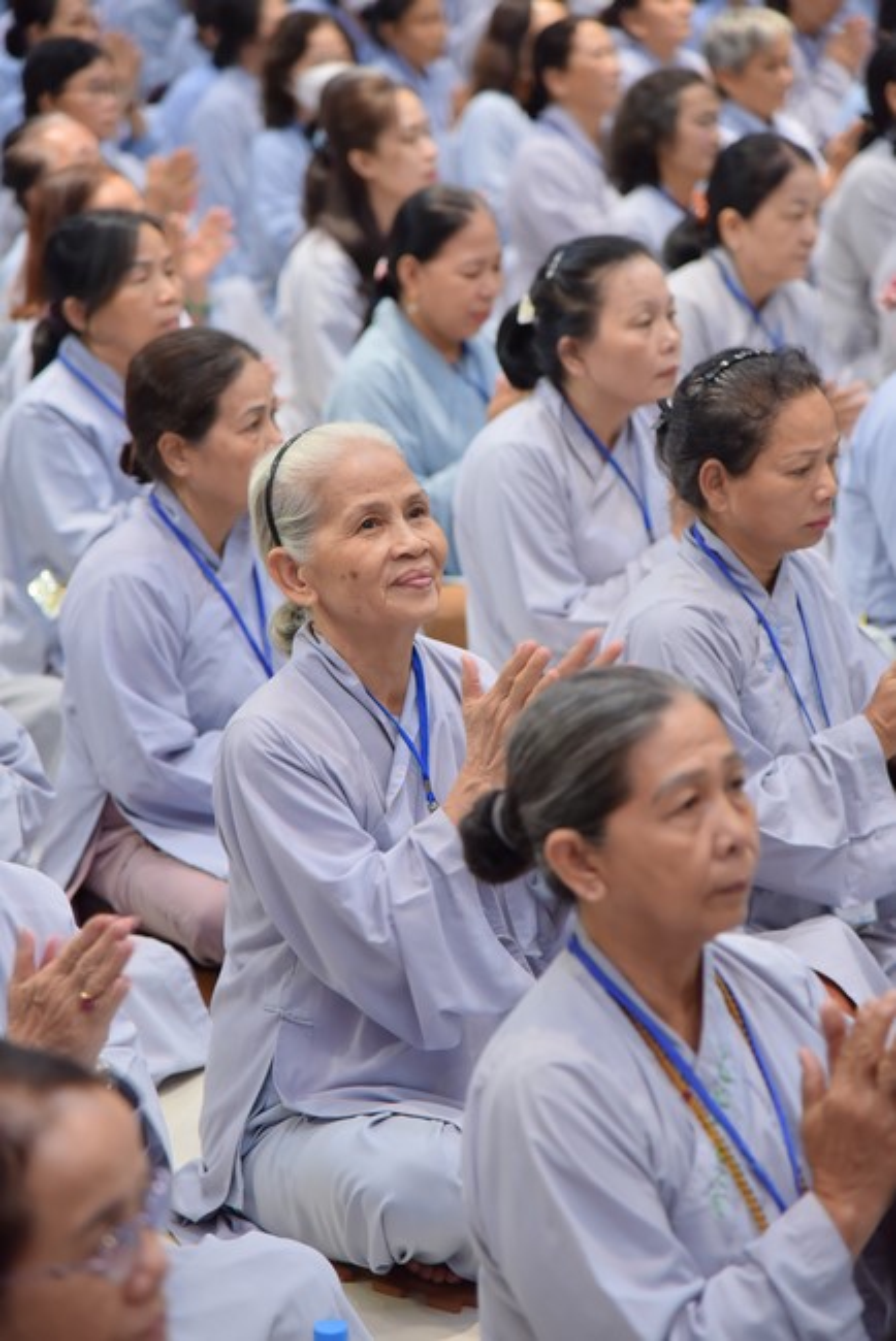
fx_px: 4475
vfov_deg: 17.1
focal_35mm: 120
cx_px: 448
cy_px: 670
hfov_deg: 11.4
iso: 1000
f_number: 4.5
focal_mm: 120
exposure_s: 1/80
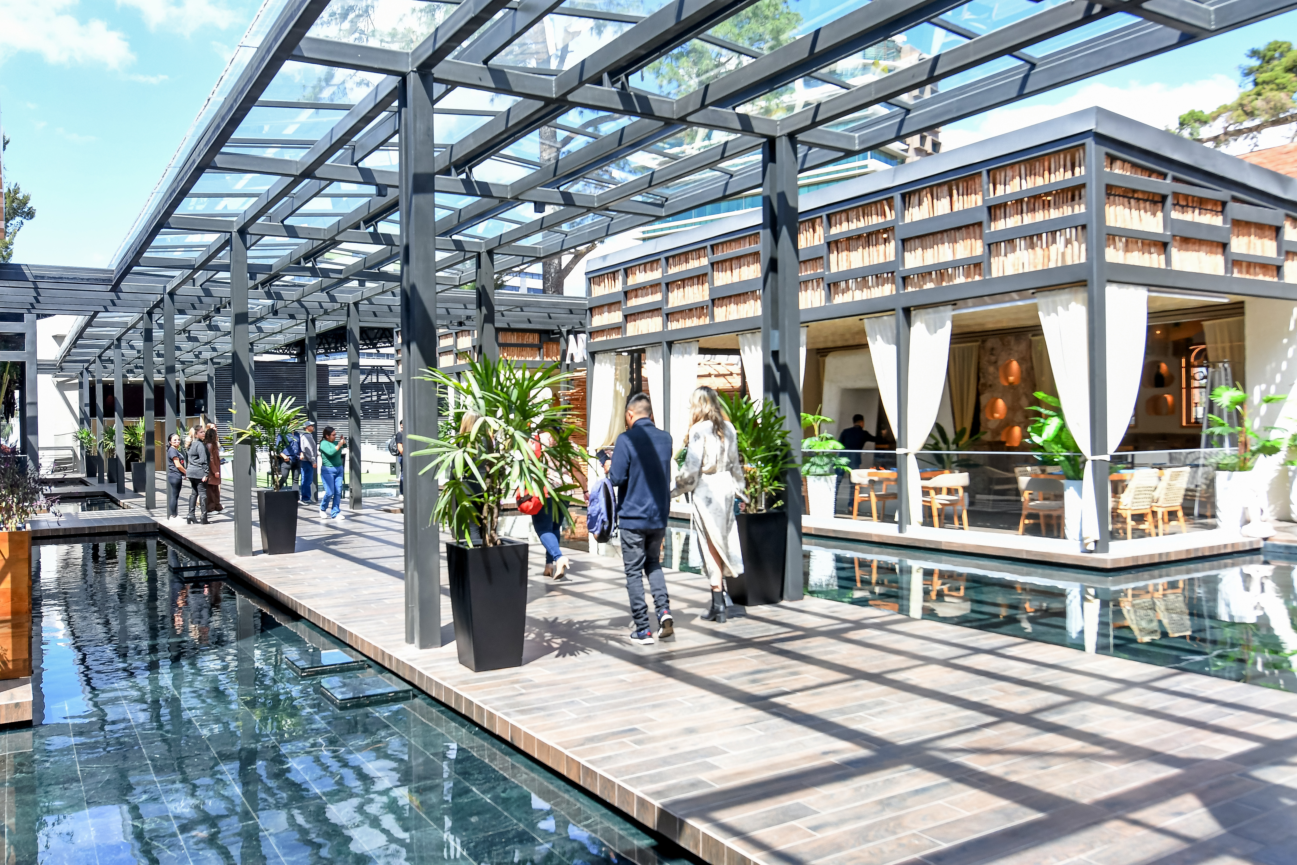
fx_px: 1027
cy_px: 432
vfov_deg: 45.7
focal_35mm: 28
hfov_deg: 64.6
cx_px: 648
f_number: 4.5
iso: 640
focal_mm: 19
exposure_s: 1/1000
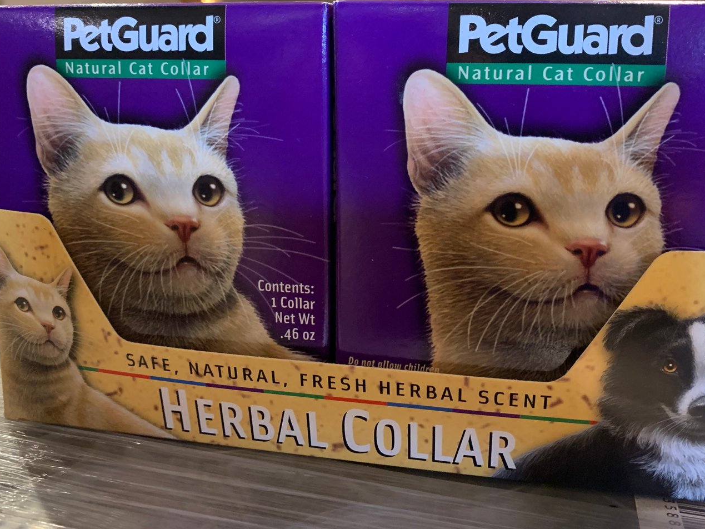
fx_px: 631
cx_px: 377
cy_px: 222
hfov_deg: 58.3
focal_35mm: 31
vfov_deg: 45.3
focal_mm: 4.25
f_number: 1.8
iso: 400
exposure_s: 1/30
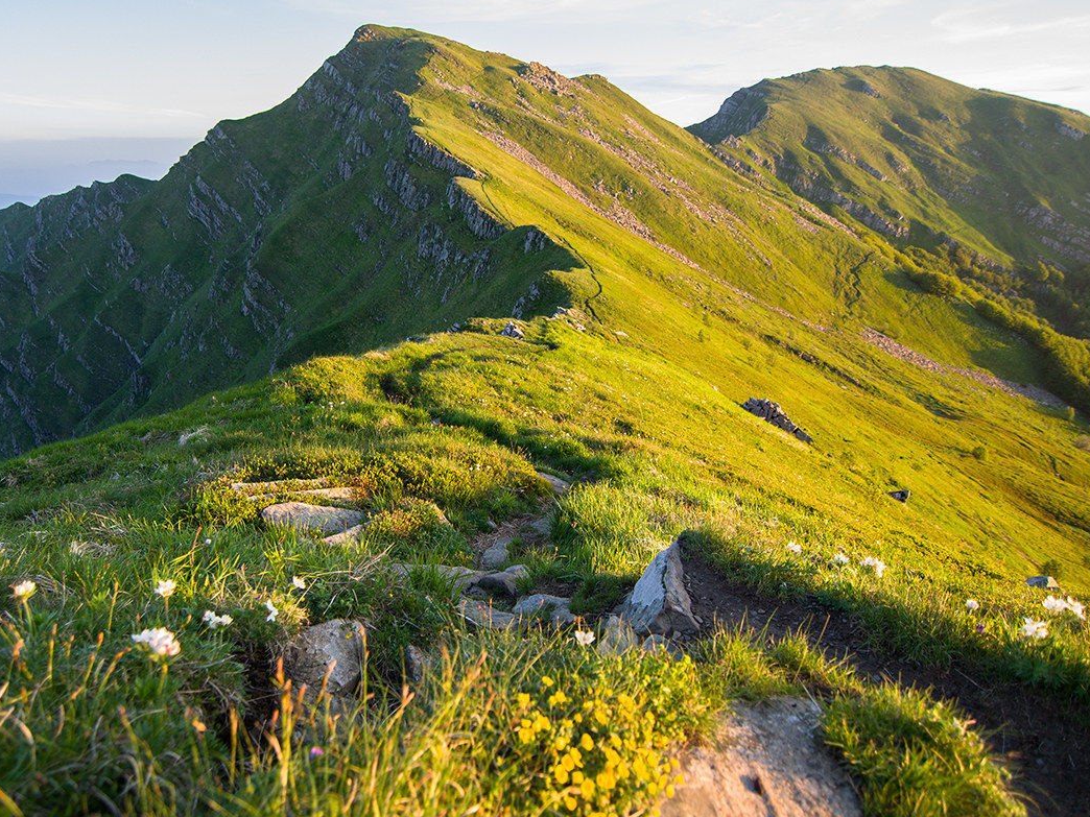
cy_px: 401
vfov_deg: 62.1
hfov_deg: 77.1
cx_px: 471
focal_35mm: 22
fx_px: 679
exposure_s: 1/320
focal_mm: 13
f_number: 2.8
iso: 400
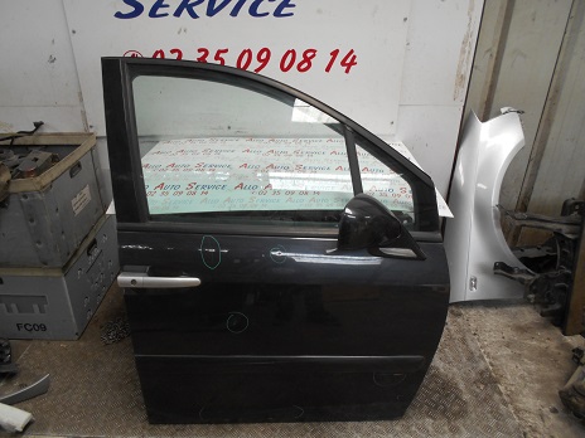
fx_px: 439
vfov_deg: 53.1
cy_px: 219
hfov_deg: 67.3
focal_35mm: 26
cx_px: 292
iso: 180
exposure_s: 1/30
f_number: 3.2
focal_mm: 4.6
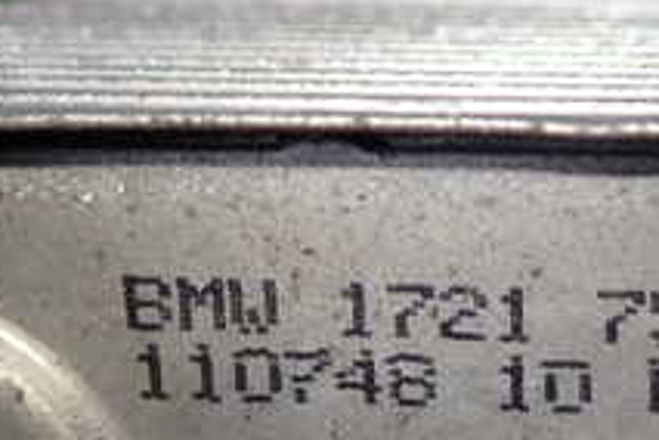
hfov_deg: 22.0
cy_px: 418
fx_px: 1611
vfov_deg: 15.3
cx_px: 709
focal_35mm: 88
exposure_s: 1/60
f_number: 2.3
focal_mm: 5.4
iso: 125
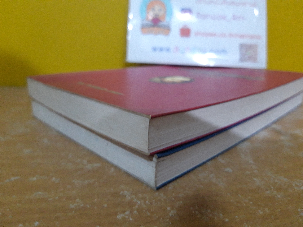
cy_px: 114
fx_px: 228
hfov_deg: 67.3
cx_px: 152
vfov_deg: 53.1
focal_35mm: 26
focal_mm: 3.93
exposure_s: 1/20
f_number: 1.7
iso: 500
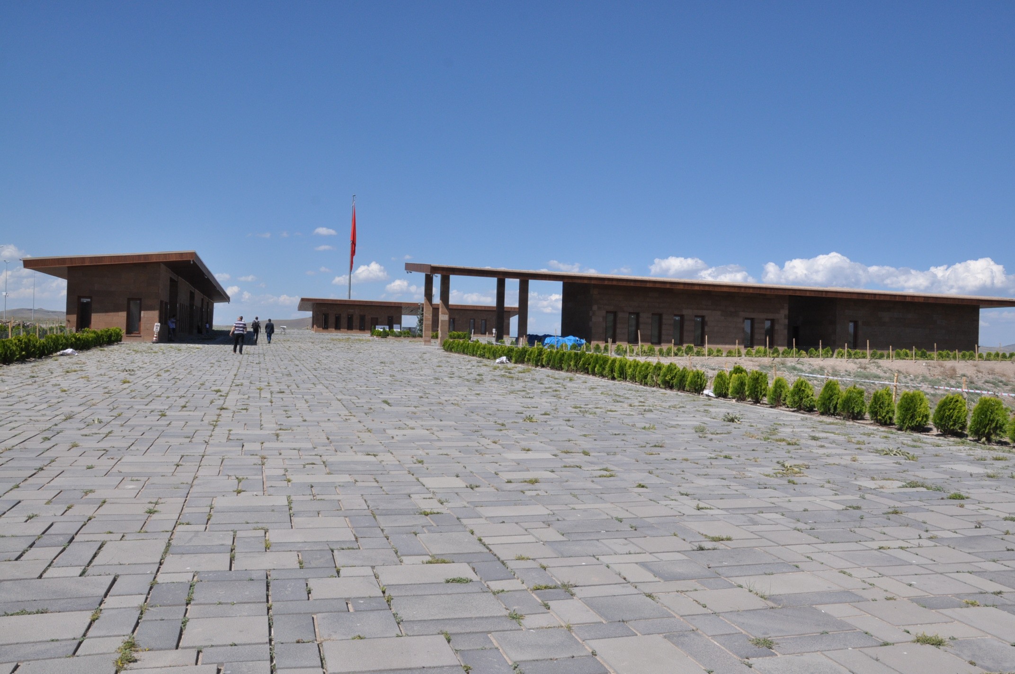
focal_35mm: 32
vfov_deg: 41.6
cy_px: 337
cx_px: 508
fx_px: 887
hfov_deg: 59.6
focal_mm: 21
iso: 400
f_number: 13
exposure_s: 1/640
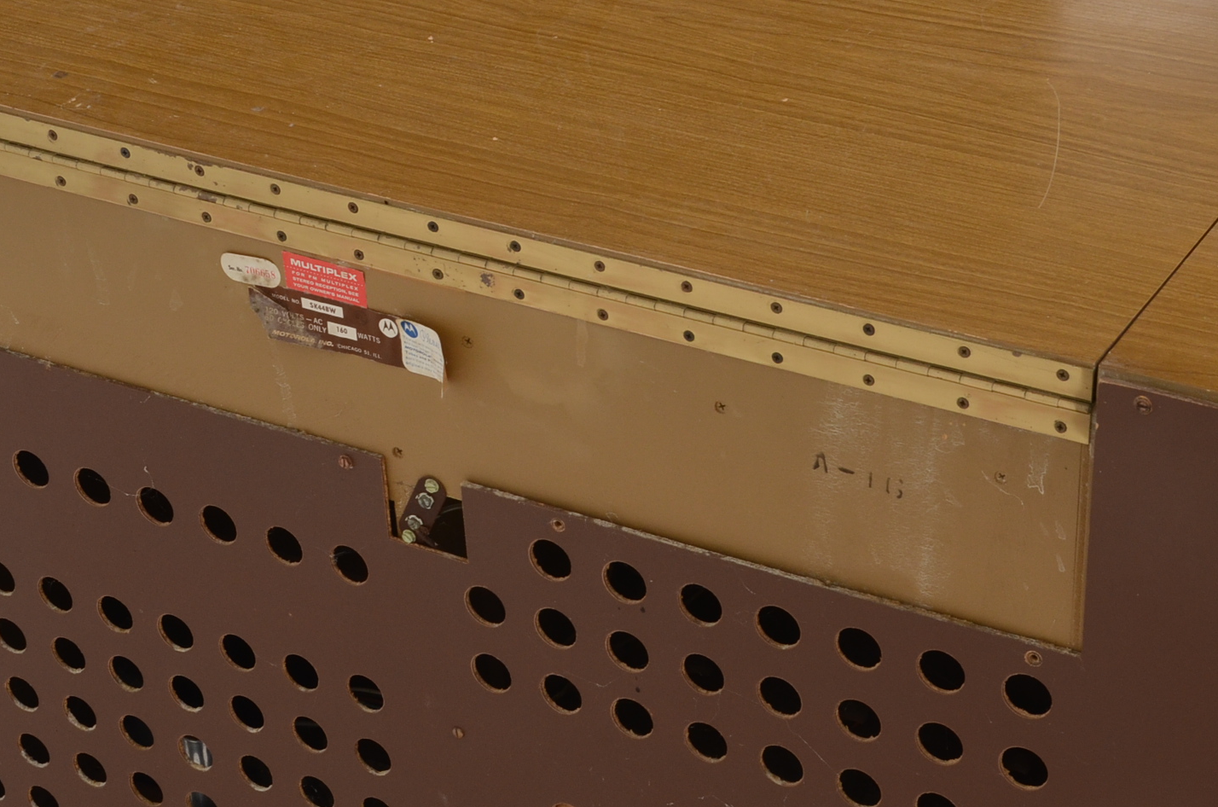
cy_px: 587
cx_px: 599
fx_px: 2971
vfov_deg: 15.4
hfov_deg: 23.2
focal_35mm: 88
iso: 400
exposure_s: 1/125
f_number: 10
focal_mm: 34
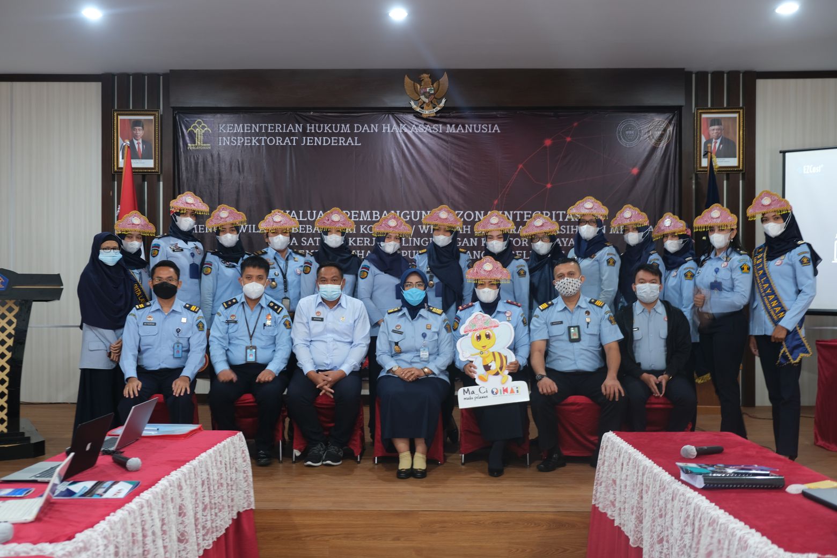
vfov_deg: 37.9
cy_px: 279
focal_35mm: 35
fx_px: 814
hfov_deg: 54.4
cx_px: 418
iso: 160
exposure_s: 1/4
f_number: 3.2
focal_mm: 23.3
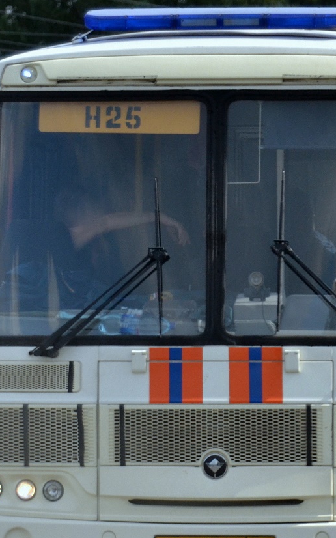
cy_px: 341
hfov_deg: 3.3
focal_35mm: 393
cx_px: 217
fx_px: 5760
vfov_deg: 5.3
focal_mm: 112
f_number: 5.6
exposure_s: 1/2000
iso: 400
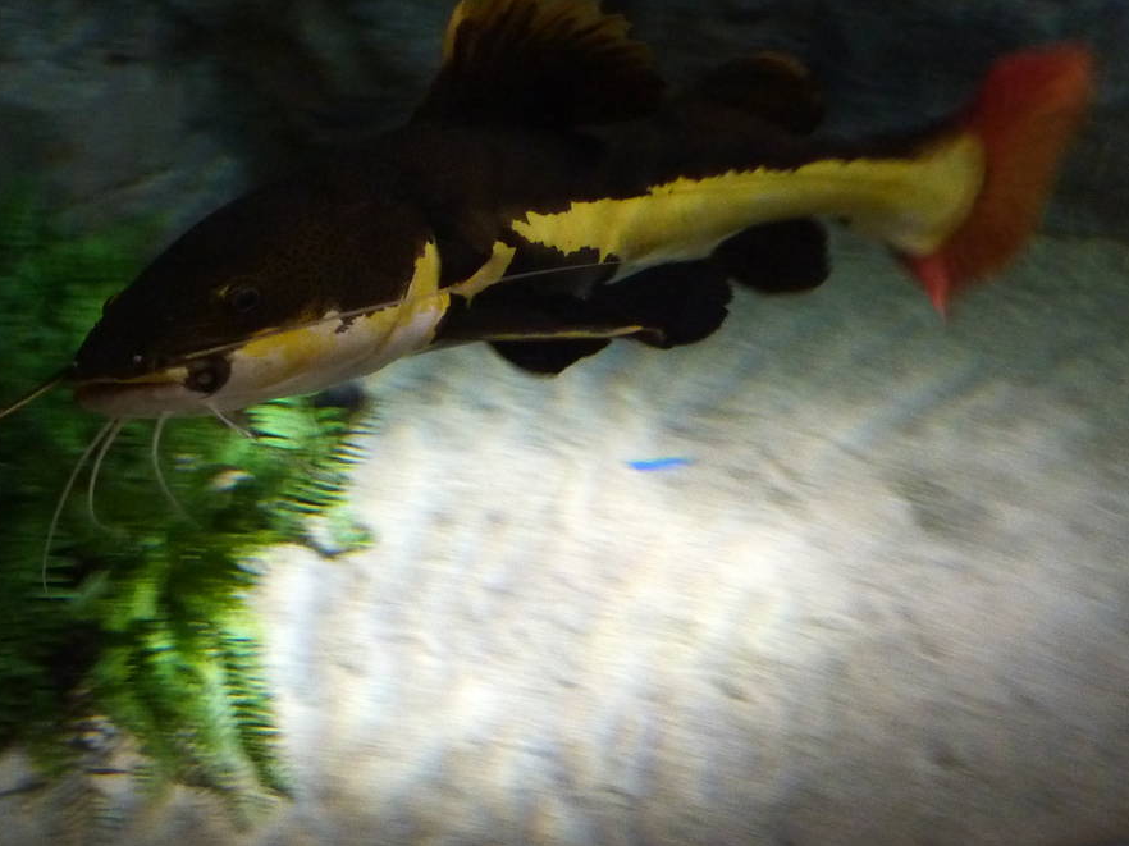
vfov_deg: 29.3
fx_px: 1598
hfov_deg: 38.4
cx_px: 360
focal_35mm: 49
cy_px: 244
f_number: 3.3
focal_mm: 4.4
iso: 400
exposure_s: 1/8
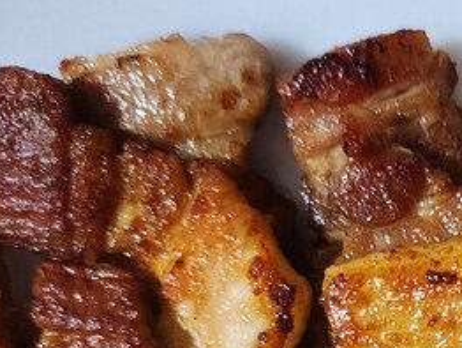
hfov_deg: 22.7
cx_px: 552
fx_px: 1055
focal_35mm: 79
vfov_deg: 17.9
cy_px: 397
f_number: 1.8
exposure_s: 1/30
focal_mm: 6.4
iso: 320
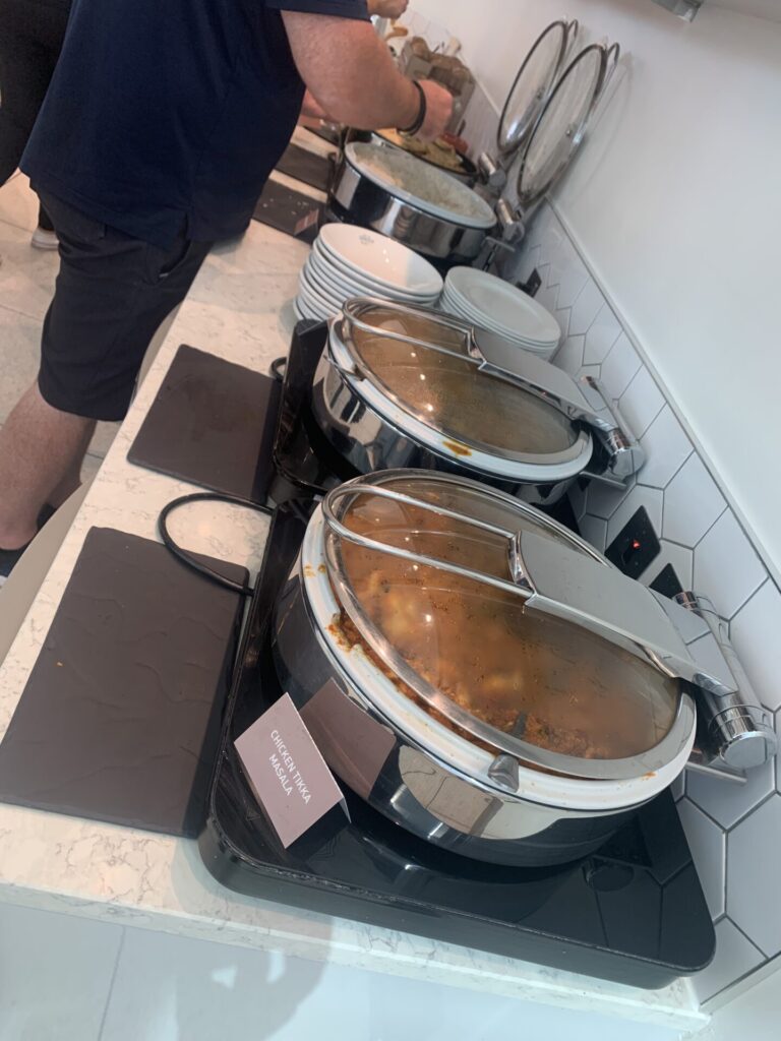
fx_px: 782
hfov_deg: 53.1
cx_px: 390
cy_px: 520
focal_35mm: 26
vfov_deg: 67.3
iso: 80
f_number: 1.8
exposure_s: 1/121
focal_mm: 4.25
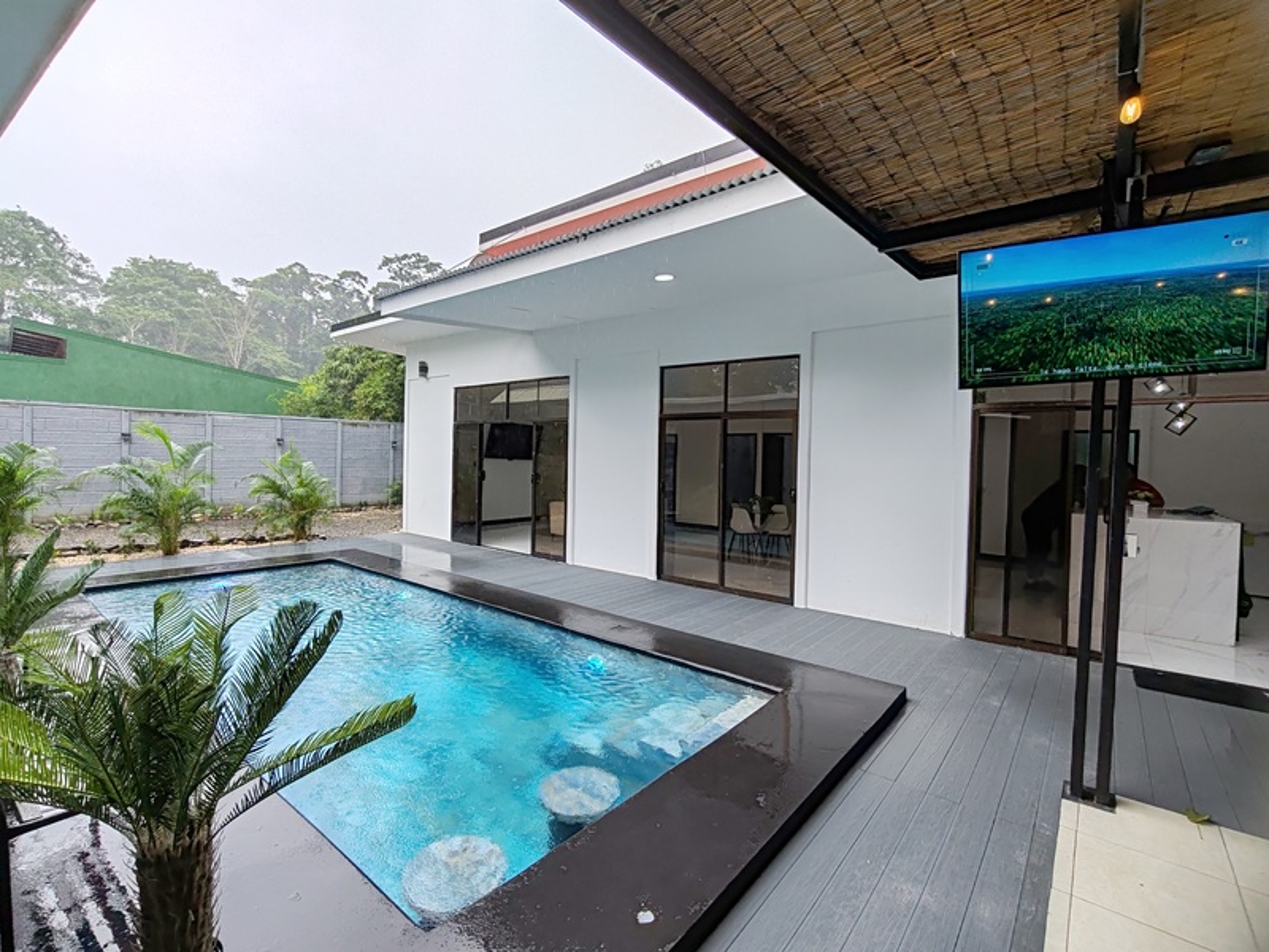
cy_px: 476
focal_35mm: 16
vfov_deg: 78.1
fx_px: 587
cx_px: 634
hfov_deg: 94.5
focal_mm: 1.96
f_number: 2.2
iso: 50
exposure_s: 1/210
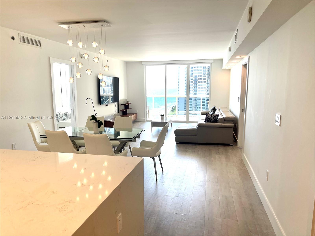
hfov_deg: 67.3
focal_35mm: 26
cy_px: 118
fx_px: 237
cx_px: 158
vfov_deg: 53.1
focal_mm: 5.1
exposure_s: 1/208
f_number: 1.6
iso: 32
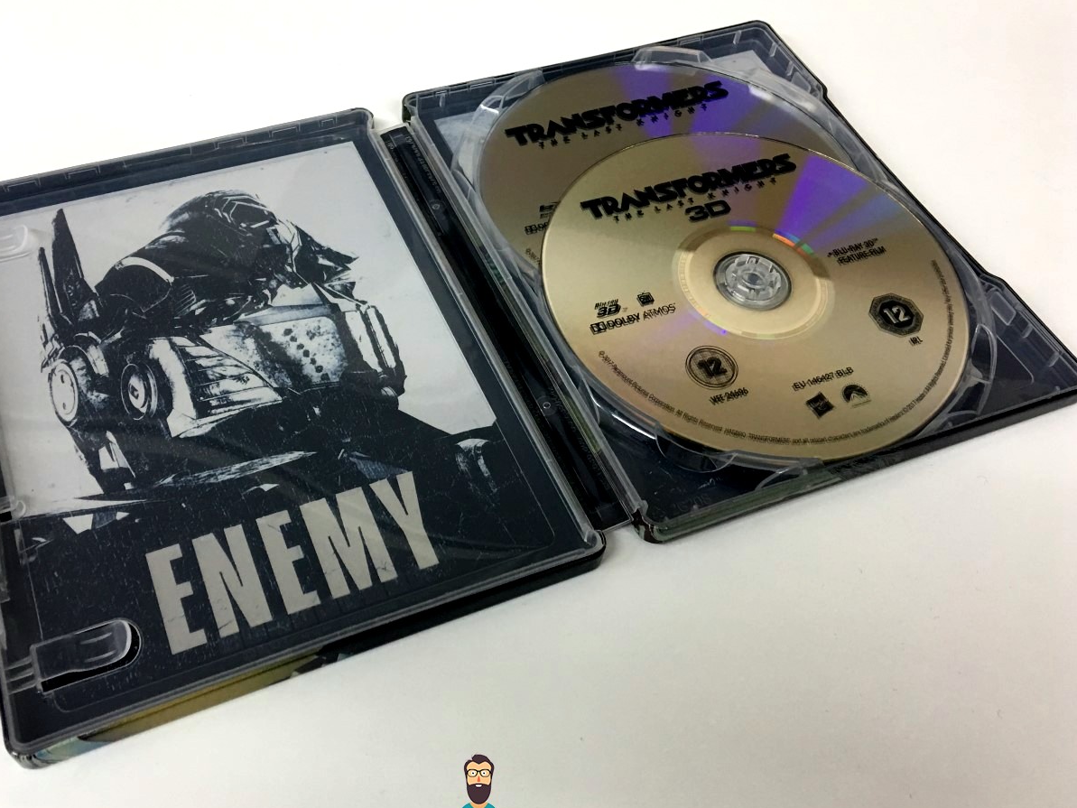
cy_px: 413
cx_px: 471
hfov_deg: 52.5
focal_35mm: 35
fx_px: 1089
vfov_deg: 40.7
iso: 50
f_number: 2.2
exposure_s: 1/17
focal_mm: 4.15
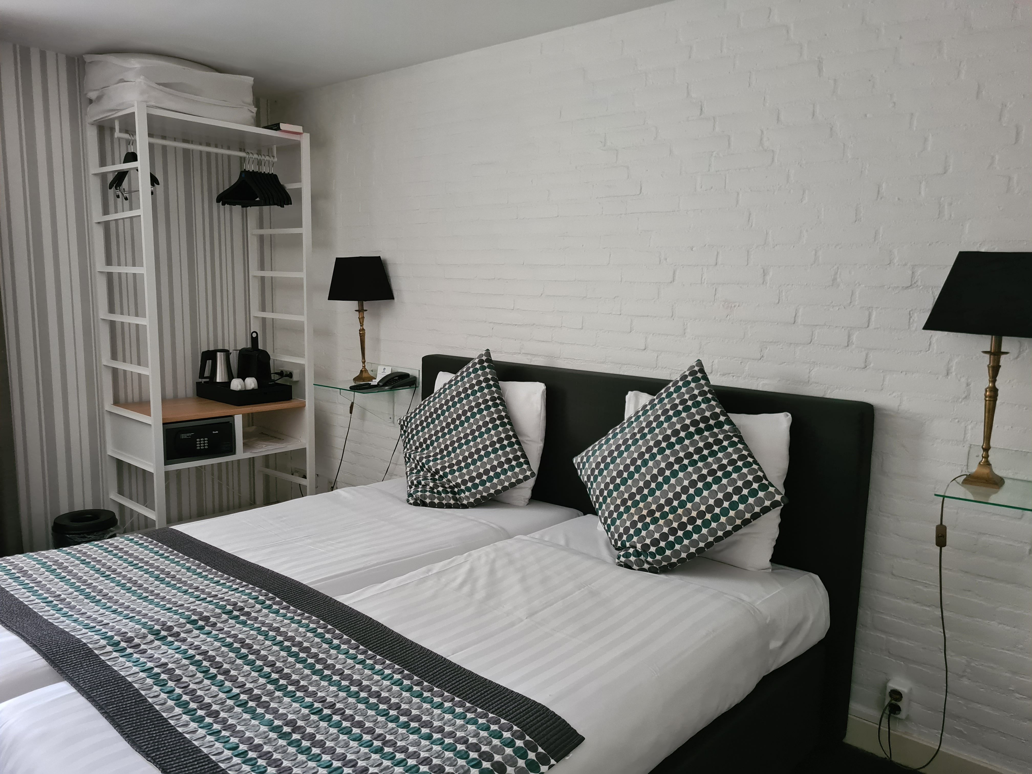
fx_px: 775
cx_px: 516
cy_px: 387
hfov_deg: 67.3
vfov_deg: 53.1
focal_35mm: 26
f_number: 1.8
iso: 640
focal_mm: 5.4
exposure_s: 1/50
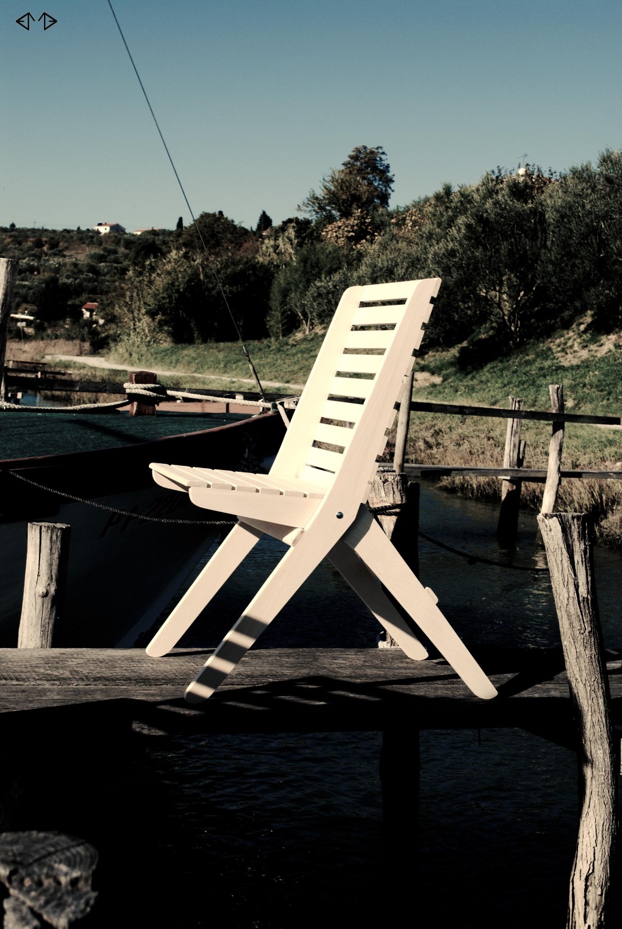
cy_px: 464
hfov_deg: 26.6
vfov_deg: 38.8
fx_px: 1318
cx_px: 311
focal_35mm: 51
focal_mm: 34
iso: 100
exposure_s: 1/400
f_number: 7.1
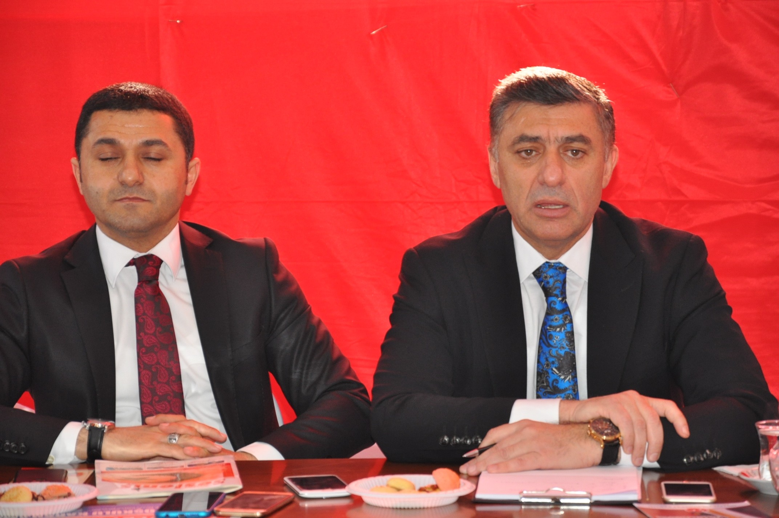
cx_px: 390
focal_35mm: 158
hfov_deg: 13.1
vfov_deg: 8.7
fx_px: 3404
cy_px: 259
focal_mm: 105
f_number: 5.6
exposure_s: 1/60
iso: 800
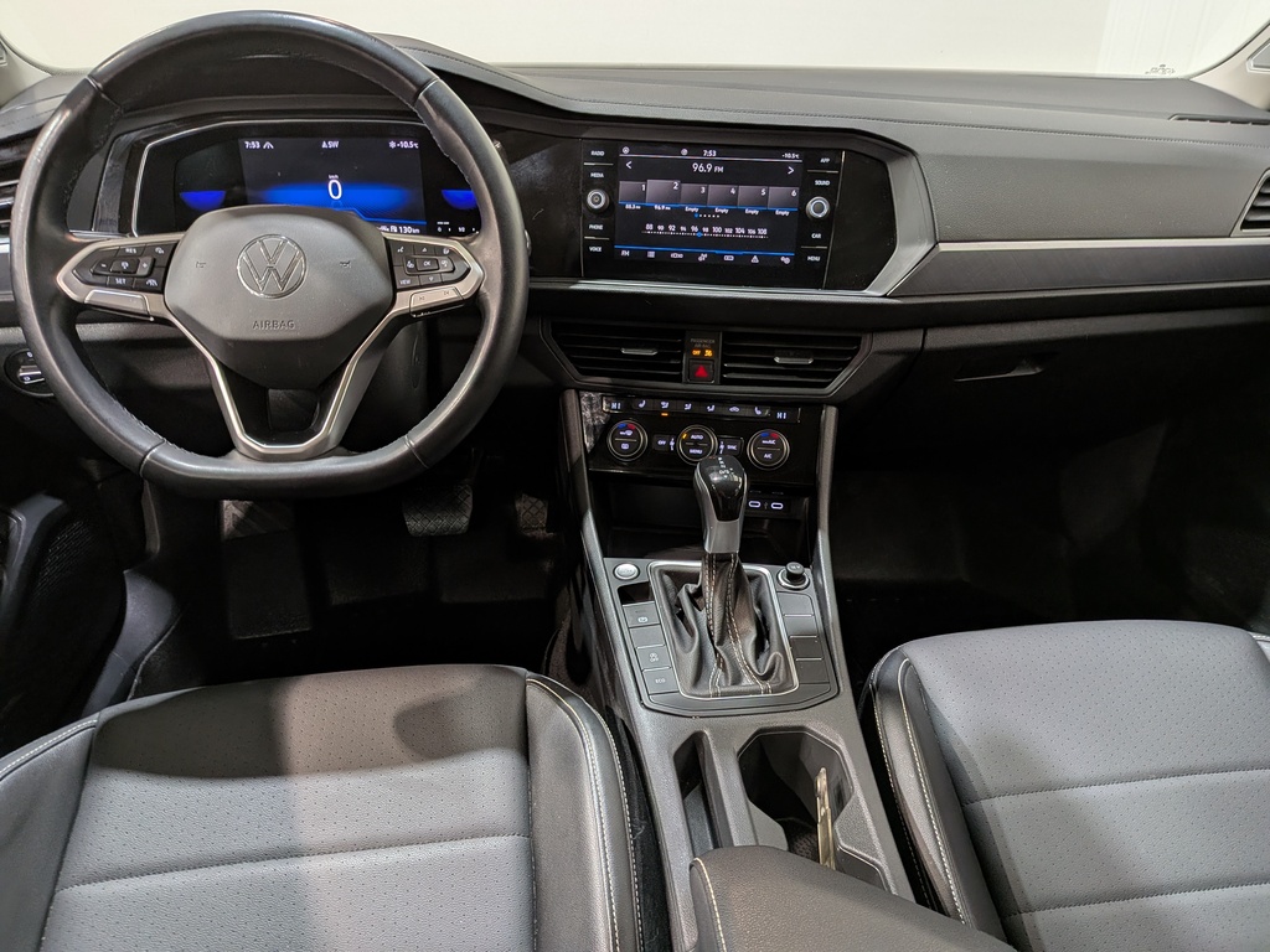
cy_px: 476
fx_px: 881
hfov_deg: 71.6
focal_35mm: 24
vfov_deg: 56.8
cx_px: 635
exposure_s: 1/25
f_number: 1.7
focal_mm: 4.53
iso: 46
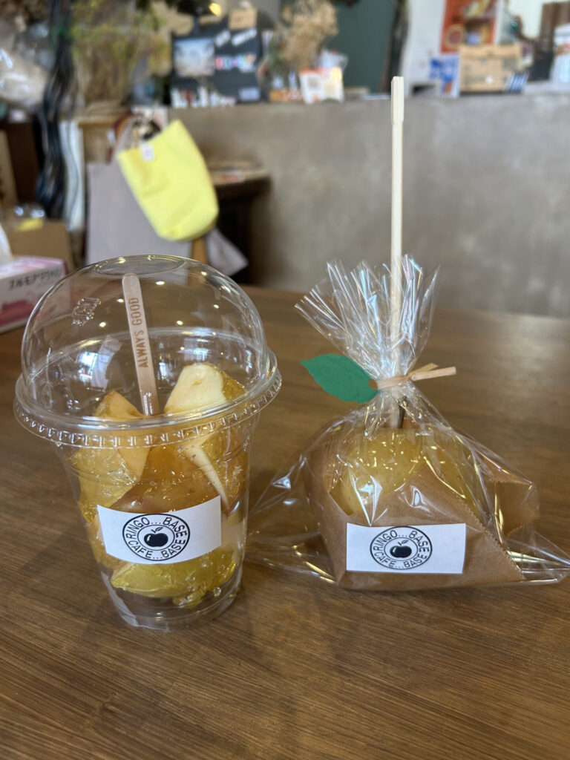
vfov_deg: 67.3
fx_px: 571
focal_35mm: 26
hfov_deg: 53.1
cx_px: 285
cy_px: 380
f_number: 1.5
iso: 125
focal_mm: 5.7
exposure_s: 1/120
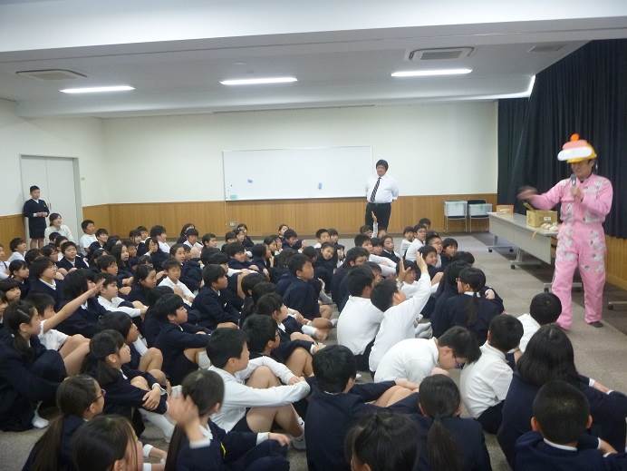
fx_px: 598
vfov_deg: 42.9
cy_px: 236
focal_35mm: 33
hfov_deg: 55.4
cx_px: 314
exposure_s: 1/15
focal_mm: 5.9
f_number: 4.3
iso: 400
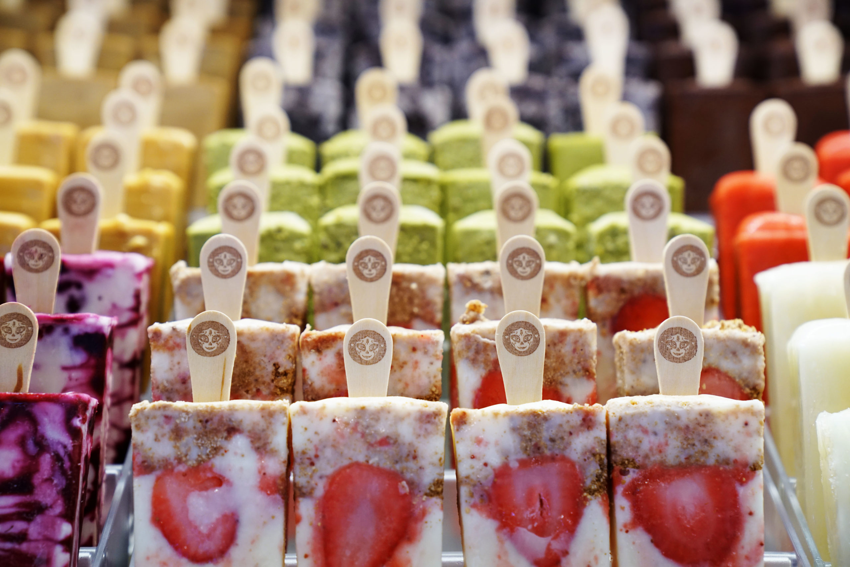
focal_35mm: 70
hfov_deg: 28.8
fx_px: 1653
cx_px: 425
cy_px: 284
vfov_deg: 19.5
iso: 1250
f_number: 4
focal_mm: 70
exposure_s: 1/160
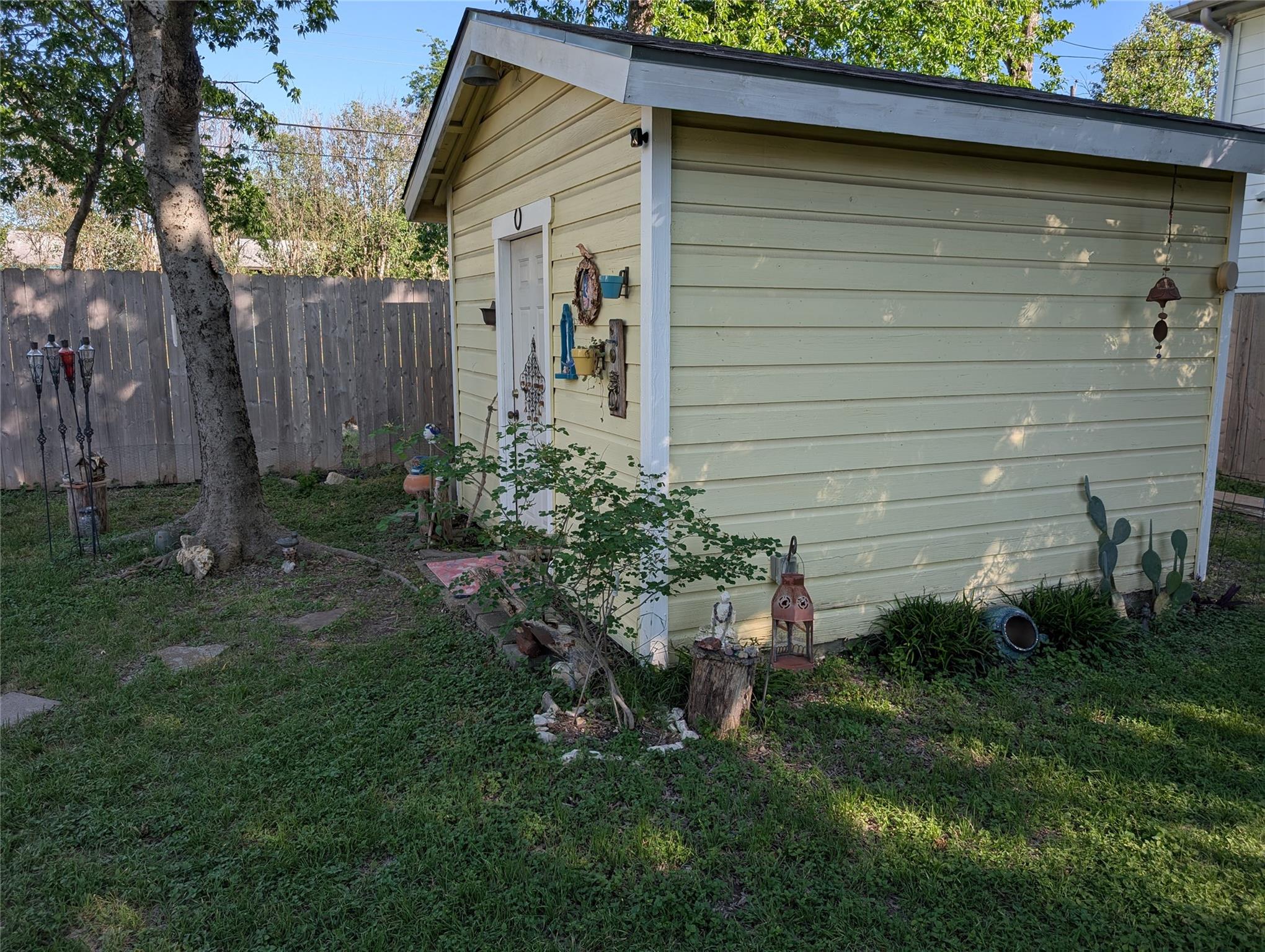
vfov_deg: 56.9
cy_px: 476
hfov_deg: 71.5
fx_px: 878
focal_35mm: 24
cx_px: 632
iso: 19
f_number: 1.68
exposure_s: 1/363
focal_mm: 6.9
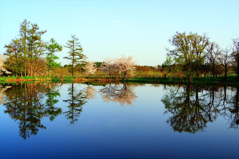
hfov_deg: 53.1
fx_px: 239
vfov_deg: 36.9
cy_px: 80
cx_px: 120
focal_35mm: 36
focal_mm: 24
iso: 100
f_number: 8
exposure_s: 1/200
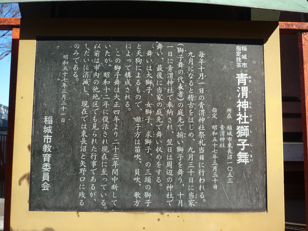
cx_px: 154
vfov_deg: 42.9
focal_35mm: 33
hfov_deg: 55.4
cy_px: 116
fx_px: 294
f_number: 2.8
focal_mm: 5.5
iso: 80
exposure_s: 1/500
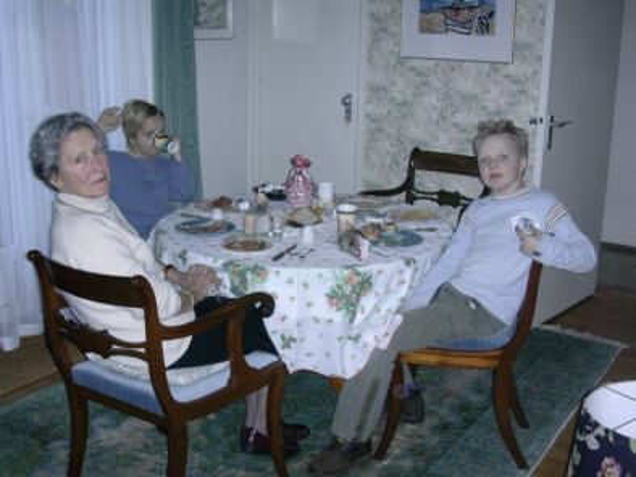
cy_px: 238
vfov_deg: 32.2
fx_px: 827
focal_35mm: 45
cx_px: 318
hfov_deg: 42.1
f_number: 2.9
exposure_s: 1/64
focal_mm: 6.7
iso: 70
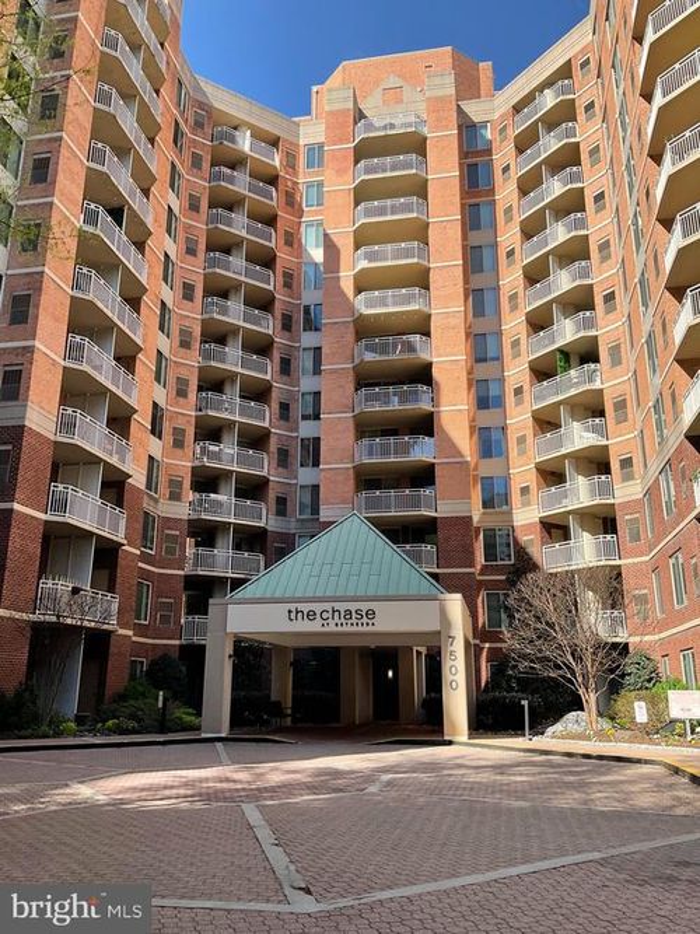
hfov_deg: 48.2
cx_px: 350
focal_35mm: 29
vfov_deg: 61.7
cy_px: 467
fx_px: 782
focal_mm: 3
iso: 16
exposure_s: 1/944
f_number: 1.8
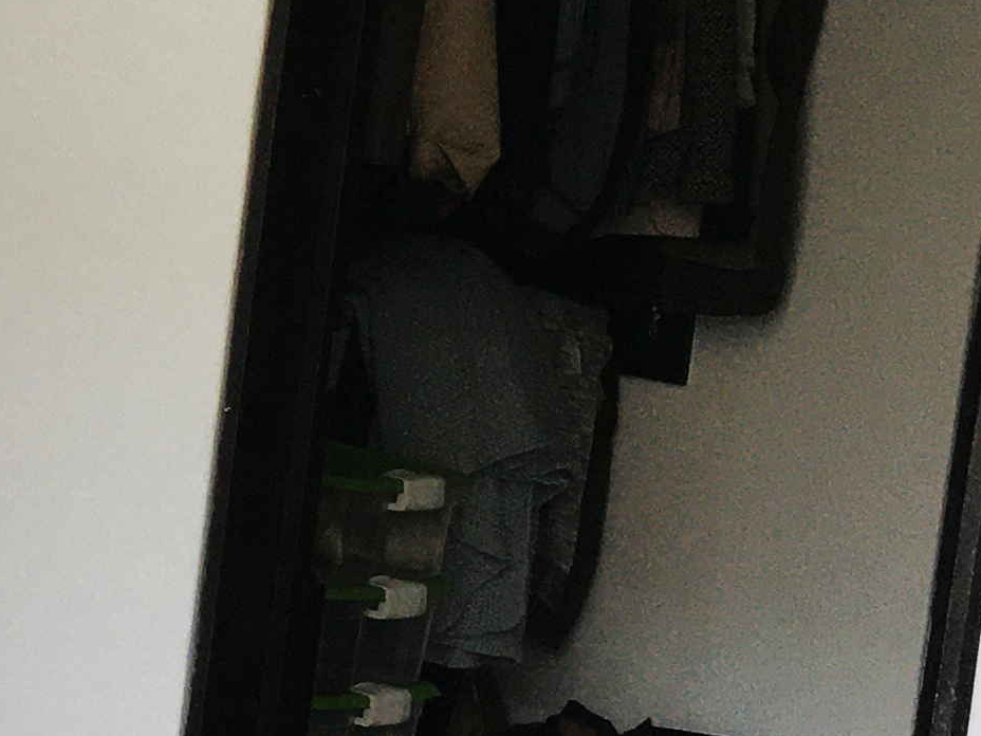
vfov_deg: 11.7
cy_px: 182
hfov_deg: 14.2
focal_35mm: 126
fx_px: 3571
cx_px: -670
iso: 40
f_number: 2.2
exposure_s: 1/120
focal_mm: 4.15
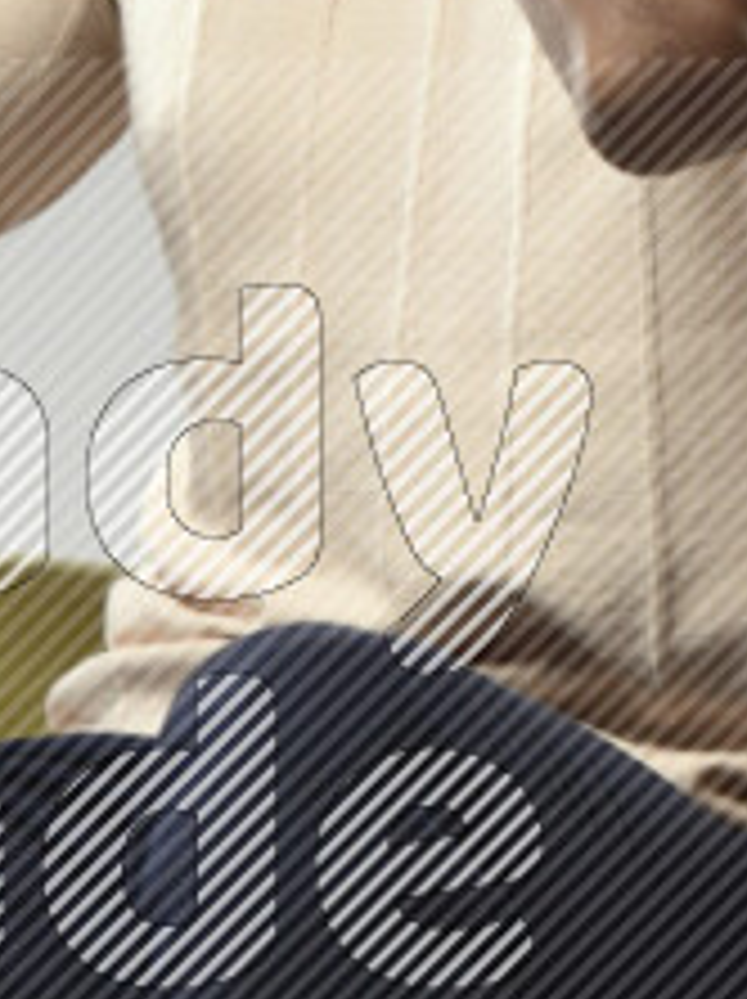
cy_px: 832
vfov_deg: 8.6
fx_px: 6602
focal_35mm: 229
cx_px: 207
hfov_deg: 6.5
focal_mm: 44
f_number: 5.6
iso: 400
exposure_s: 1/125
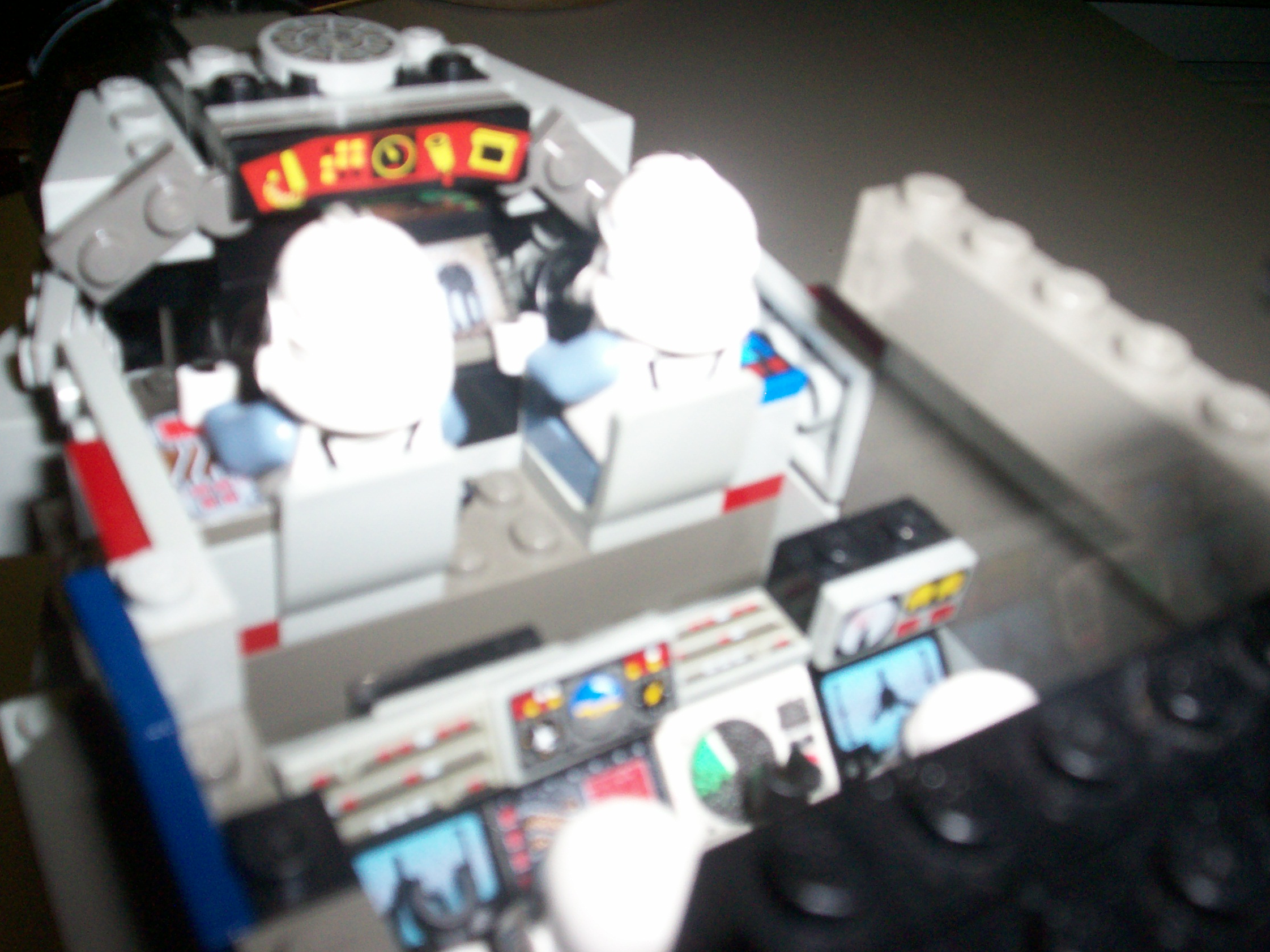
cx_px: 636
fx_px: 1357
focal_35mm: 37
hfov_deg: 50.1
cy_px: 471
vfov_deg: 38.7
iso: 140
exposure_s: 1/128
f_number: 4.5
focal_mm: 5.9
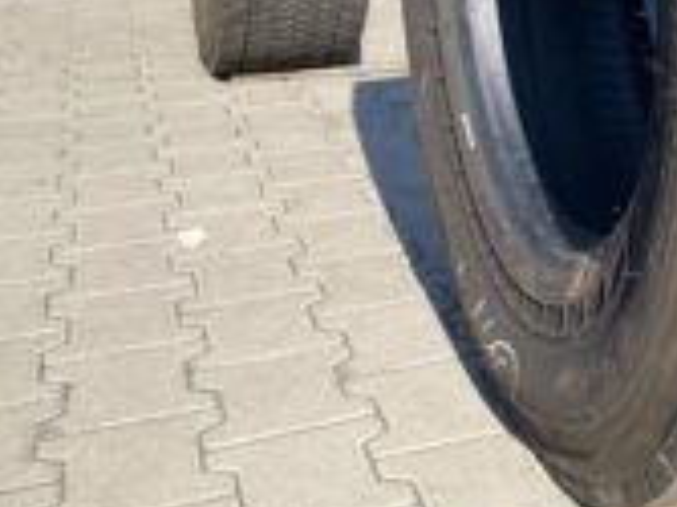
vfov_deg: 20.6
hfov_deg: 25.2
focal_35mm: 67
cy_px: -79
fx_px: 1309
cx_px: 868
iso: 32
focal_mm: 4.25
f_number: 1.8
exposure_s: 1/1082
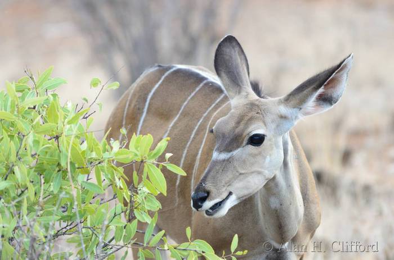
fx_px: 6550
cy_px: 130
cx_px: 197
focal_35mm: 600
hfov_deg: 3.4
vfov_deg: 2.3
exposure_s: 1/400
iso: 1000
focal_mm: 400
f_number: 5.6
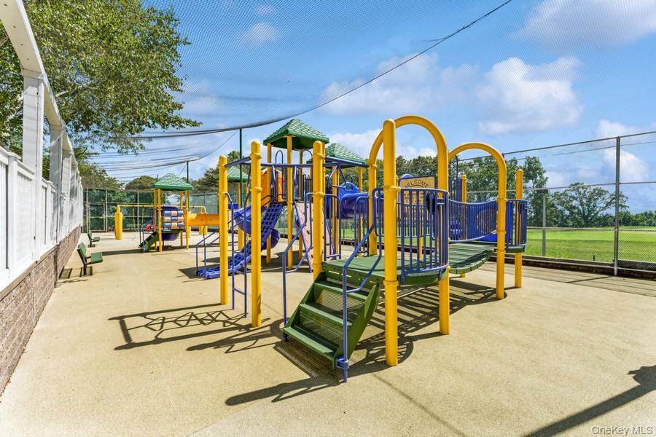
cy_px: 218
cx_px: 328
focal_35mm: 15
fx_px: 275
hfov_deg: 100.0
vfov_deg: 77.0
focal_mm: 15.1
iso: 100
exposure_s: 1/60
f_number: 11
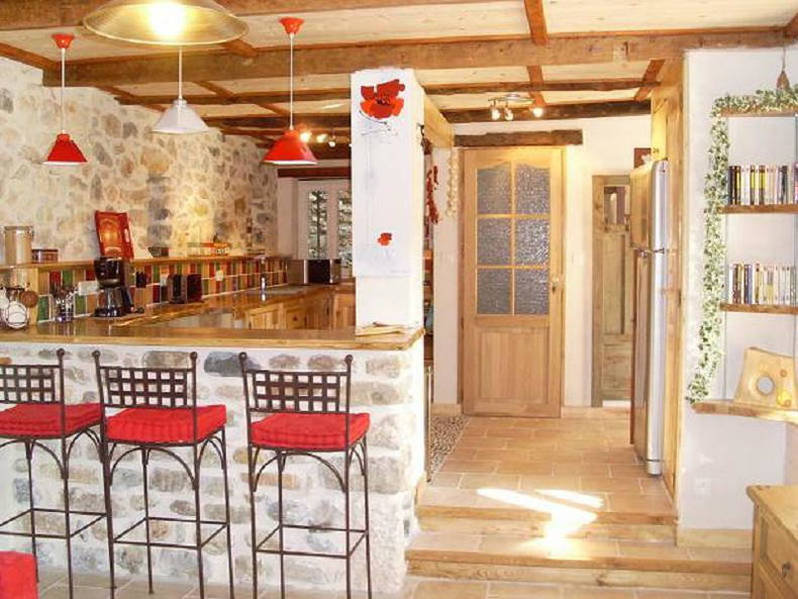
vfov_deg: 37.7
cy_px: 300
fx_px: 876
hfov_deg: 49.0
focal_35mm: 38
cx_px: 399
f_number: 3
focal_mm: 6.3
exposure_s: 1/45
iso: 200
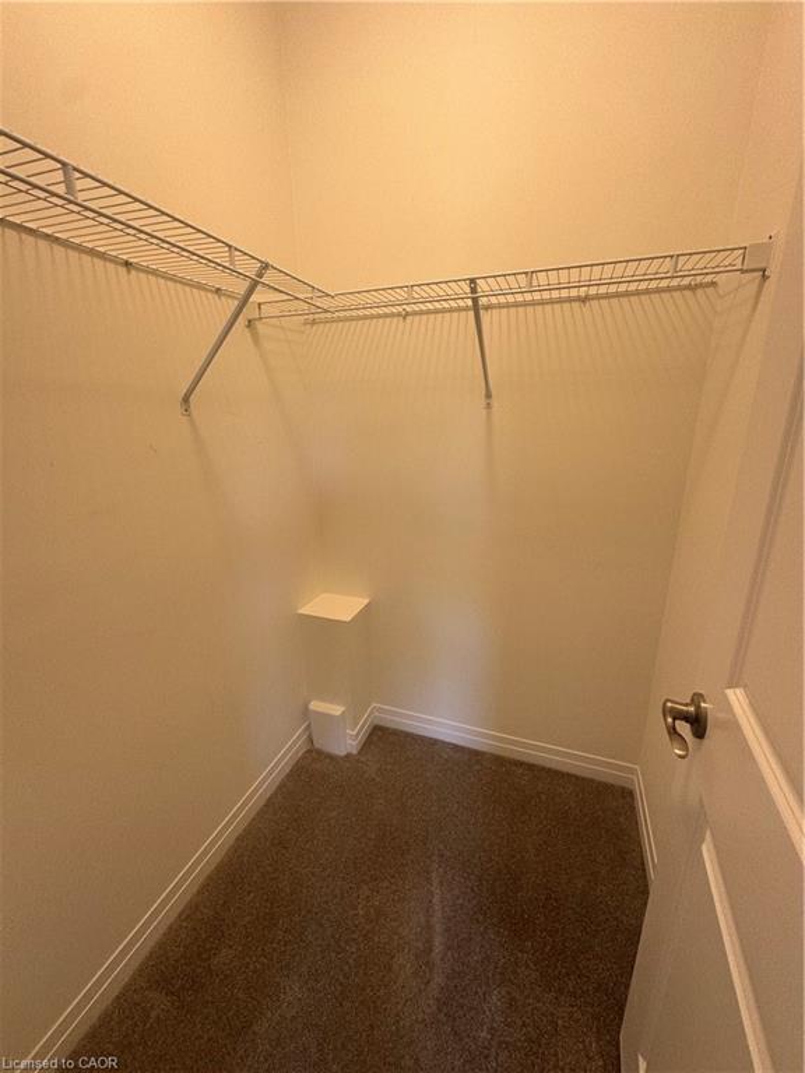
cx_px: 402
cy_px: 536
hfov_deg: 85.7
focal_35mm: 14
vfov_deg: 102.1
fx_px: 434
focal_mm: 2.22
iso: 100
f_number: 2.2
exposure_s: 1/120
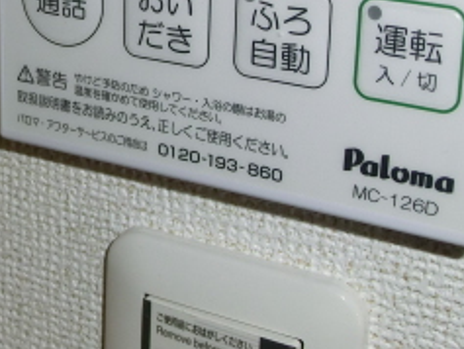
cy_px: -33
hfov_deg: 22.0
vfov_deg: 16.1
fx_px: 1194
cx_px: 251
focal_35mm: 89
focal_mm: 5.86
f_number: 3.7
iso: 125
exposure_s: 1/25
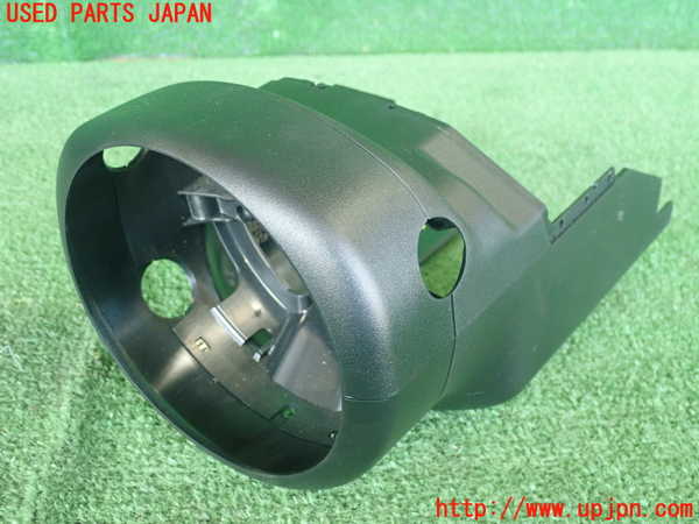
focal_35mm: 46
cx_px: 350
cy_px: 262
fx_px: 929
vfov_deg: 31.5
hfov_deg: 41.2
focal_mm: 8.41
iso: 800
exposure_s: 1/60
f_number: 3.1
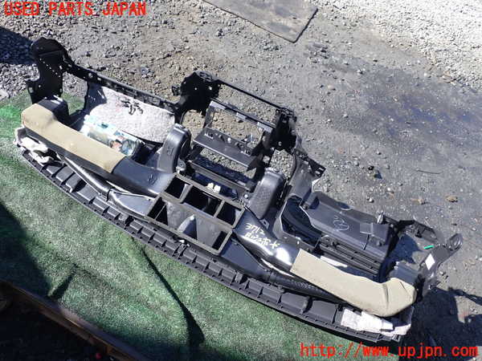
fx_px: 418
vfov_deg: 46.8
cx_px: 241
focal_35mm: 30
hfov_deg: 60.0
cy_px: 180
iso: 100
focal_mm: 5.4
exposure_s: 1/320
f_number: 3.2
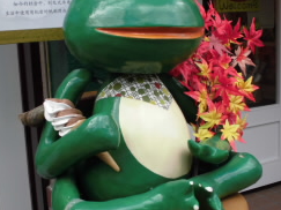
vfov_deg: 26.1
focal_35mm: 56
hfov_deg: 34.4
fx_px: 454
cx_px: 135
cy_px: 98
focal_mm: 6.1
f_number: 4
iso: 100
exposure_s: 1/100
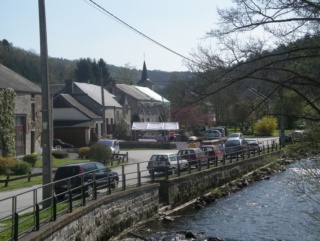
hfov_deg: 27.0
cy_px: 120
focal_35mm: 72
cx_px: 160
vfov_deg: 20.5
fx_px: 666
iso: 80
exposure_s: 1/320
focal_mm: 14.9
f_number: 6.5
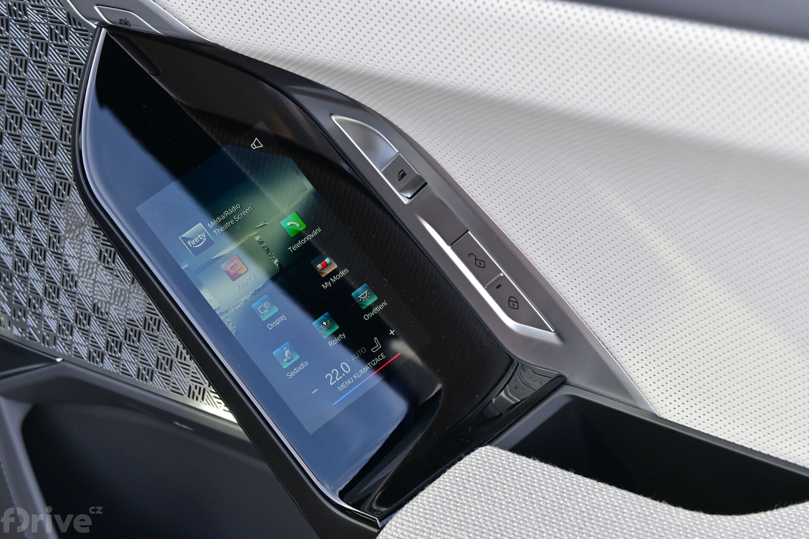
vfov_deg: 17.9
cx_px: 402
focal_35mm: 76
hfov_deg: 26.7
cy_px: 271
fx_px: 1708
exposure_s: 1/320
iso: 400
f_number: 6.3
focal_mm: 50
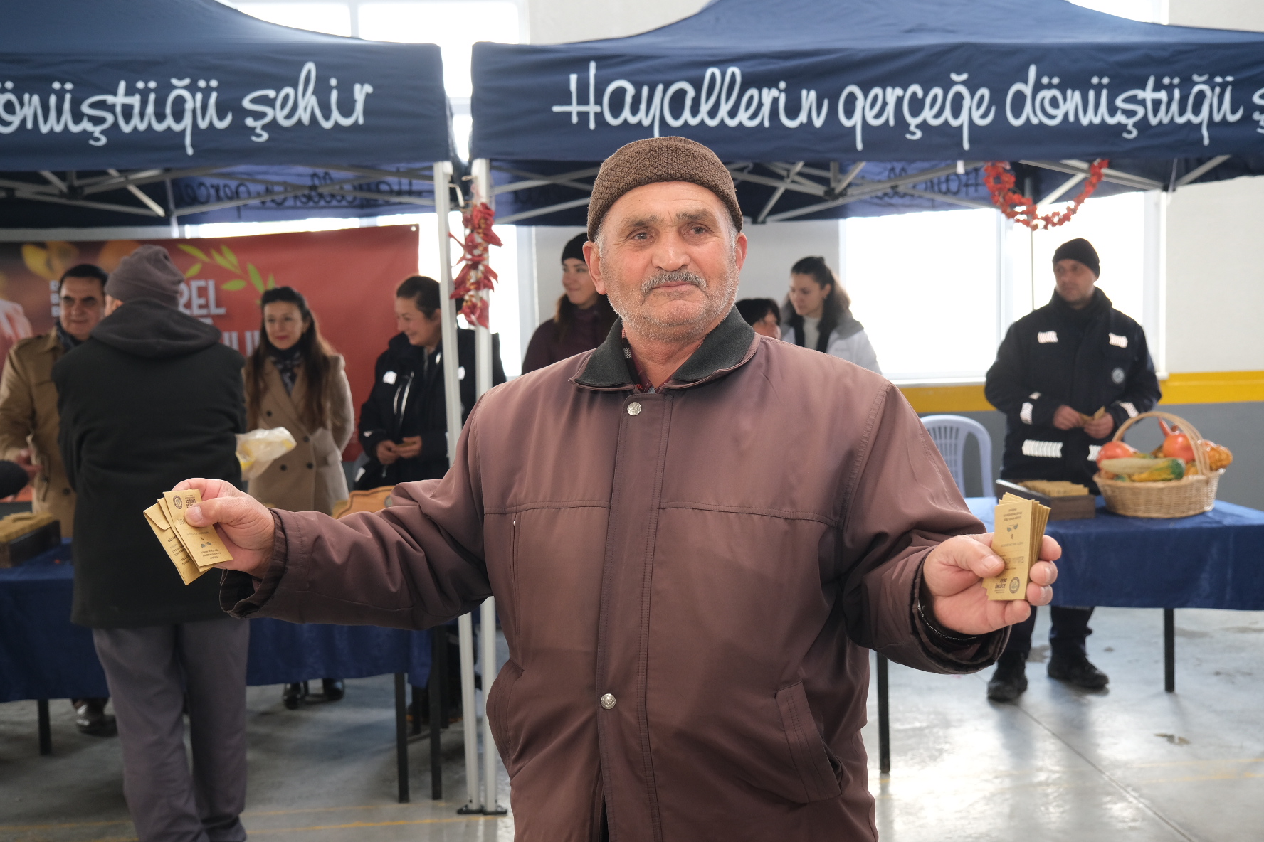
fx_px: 1229
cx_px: 632
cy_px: 421
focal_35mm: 35
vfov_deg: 37.9
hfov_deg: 54.4
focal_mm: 23.5
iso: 800
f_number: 4
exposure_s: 1/60
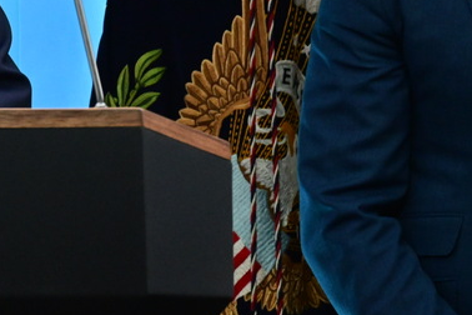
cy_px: -39
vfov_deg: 2.2
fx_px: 8325
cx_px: -245
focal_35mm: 635
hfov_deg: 3.2
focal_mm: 200
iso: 5000
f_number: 9
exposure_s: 1/60
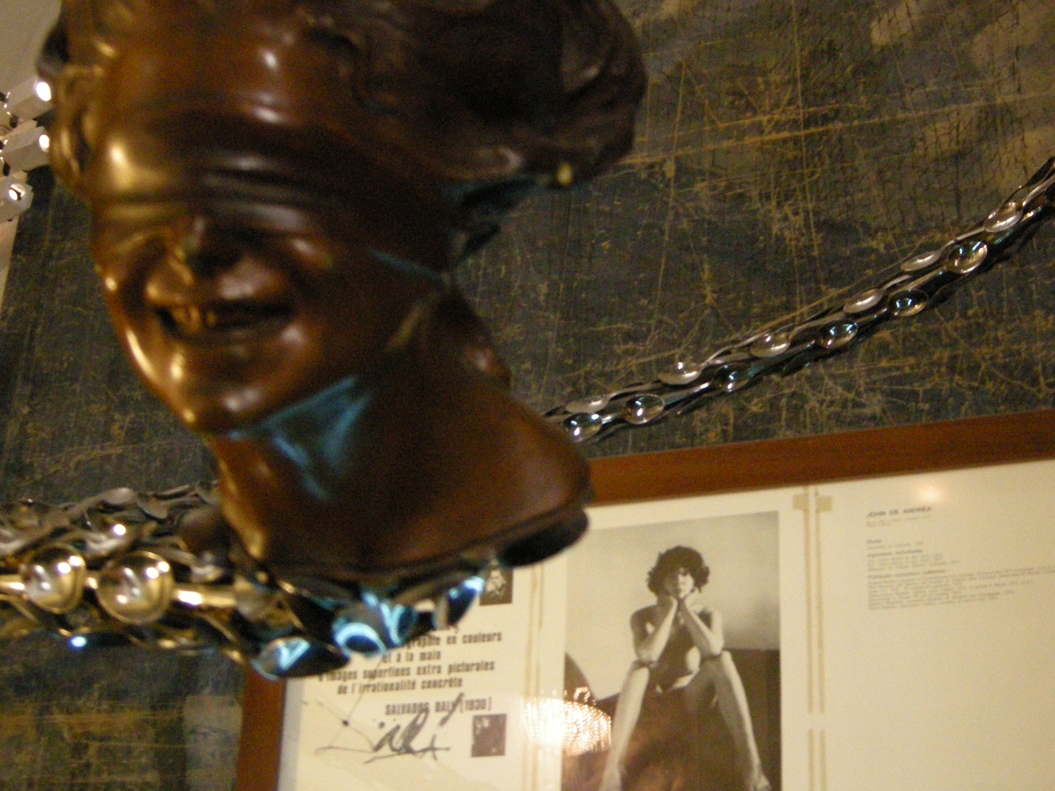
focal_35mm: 58
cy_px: 339
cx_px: 691
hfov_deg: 33.0
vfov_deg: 25.2
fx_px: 1768
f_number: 2.7
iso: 473
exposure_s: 1/8
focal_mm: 7.5
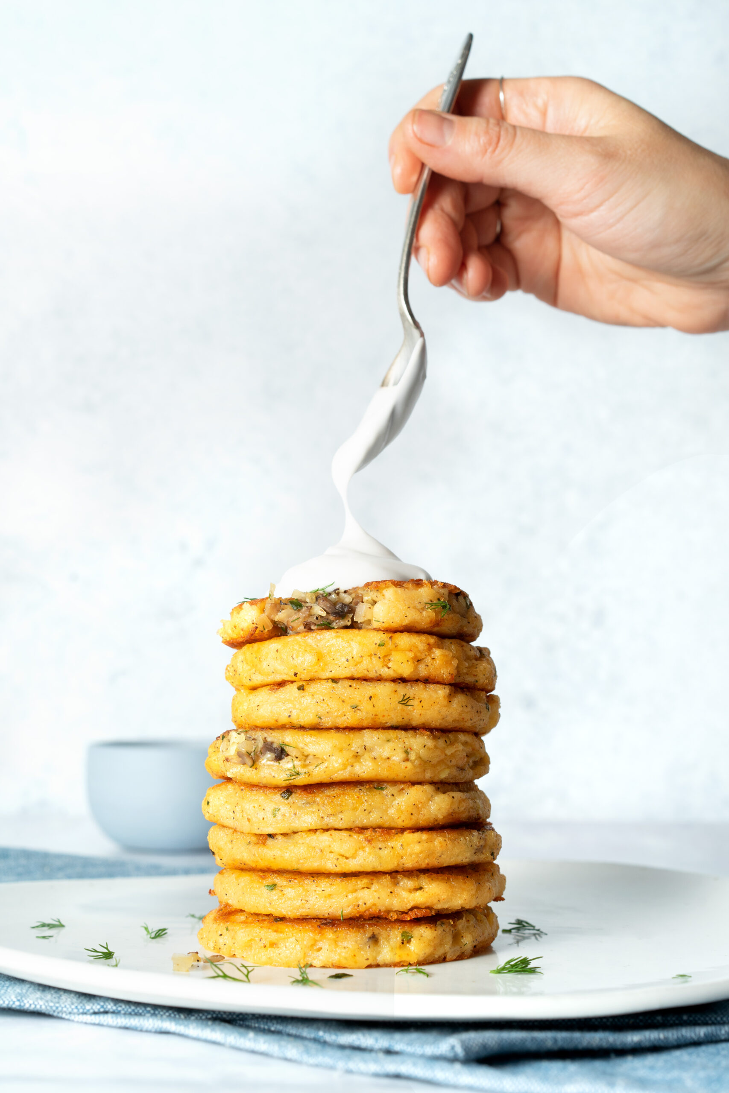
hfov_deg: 24.6
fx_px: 1670
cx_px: 364
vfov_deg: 36.2
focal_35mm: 55
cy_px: 546
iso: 250
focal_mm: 55
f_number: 8
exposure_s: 1/250
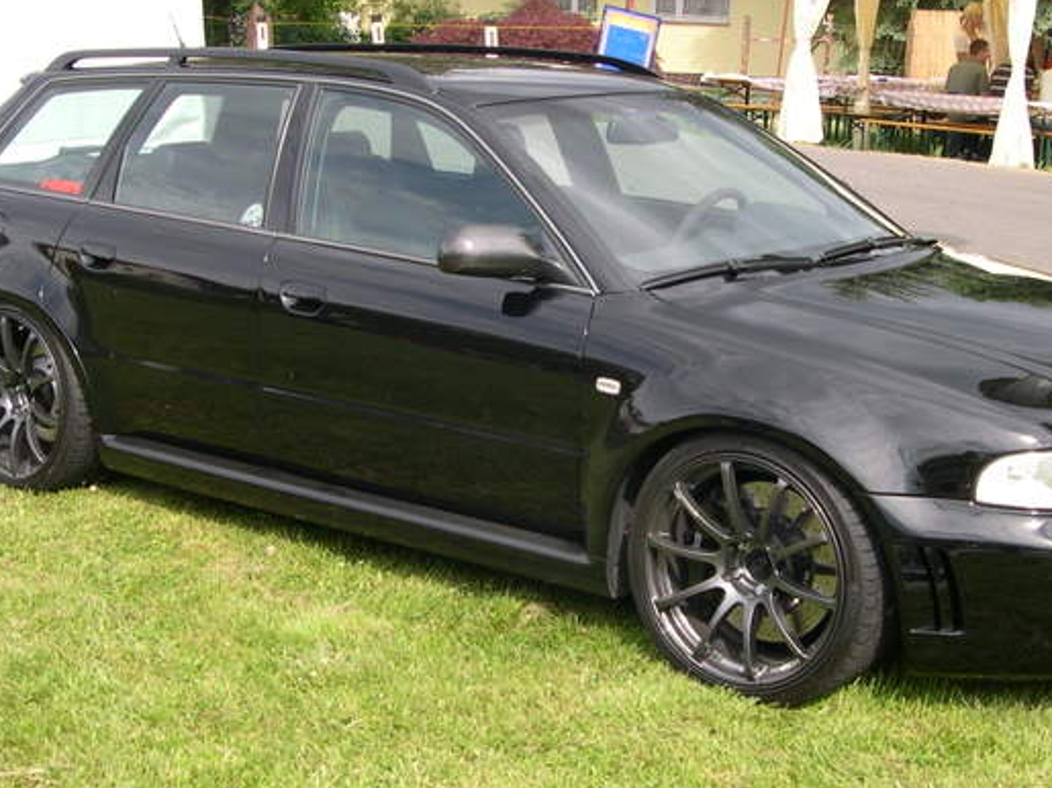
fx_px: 1793
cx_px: 590
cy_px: 425
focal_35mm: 59
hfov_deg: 32.7
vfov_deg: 24.8
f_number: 7.6
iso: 100
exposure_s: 1/73.5
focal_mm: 8
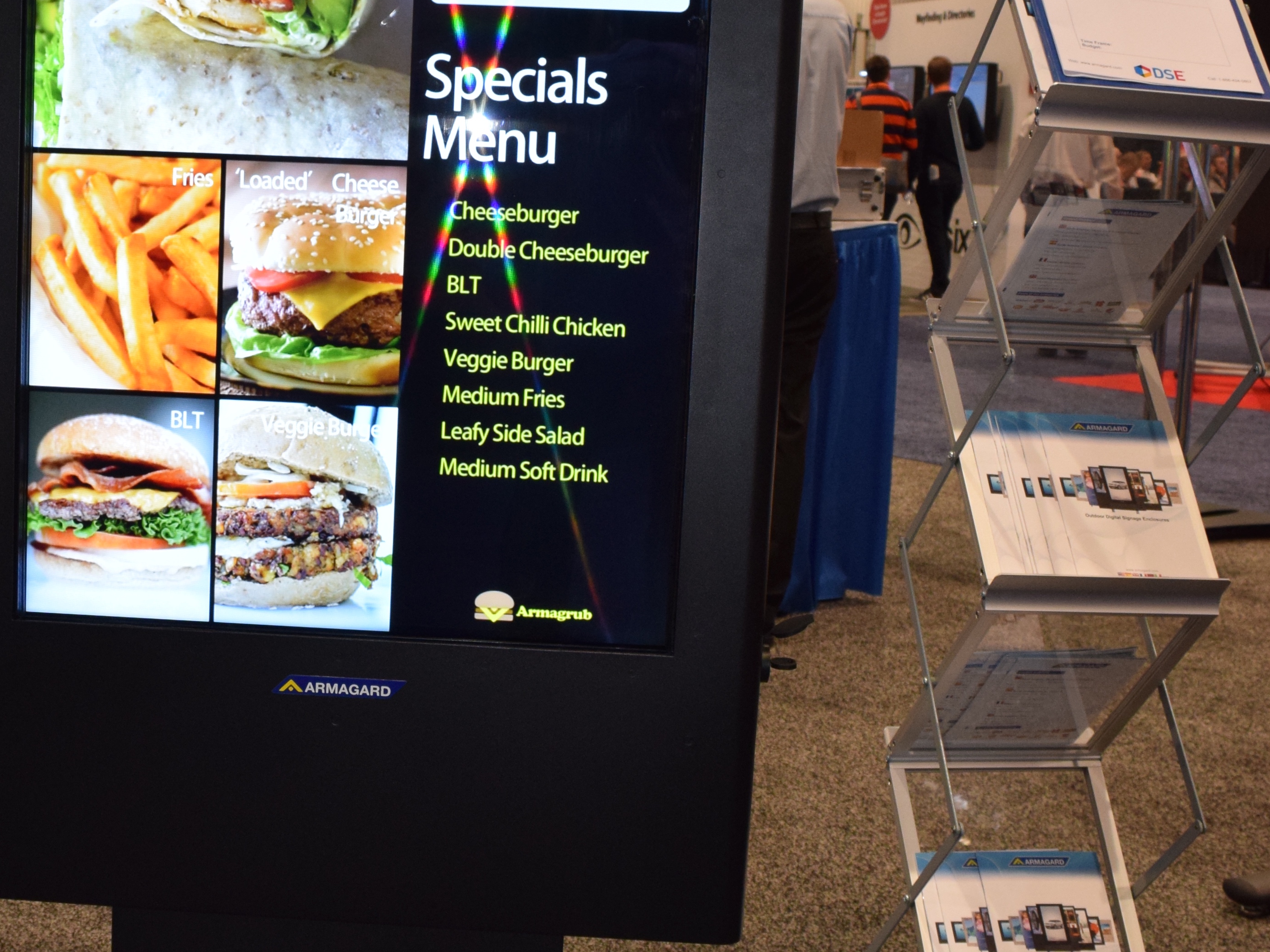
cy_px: 424
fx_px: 2055
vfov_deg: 26.1
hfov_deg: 33.9
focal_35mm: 56
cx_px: 374
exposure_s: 1/100
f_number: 5
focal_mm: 18
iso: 800
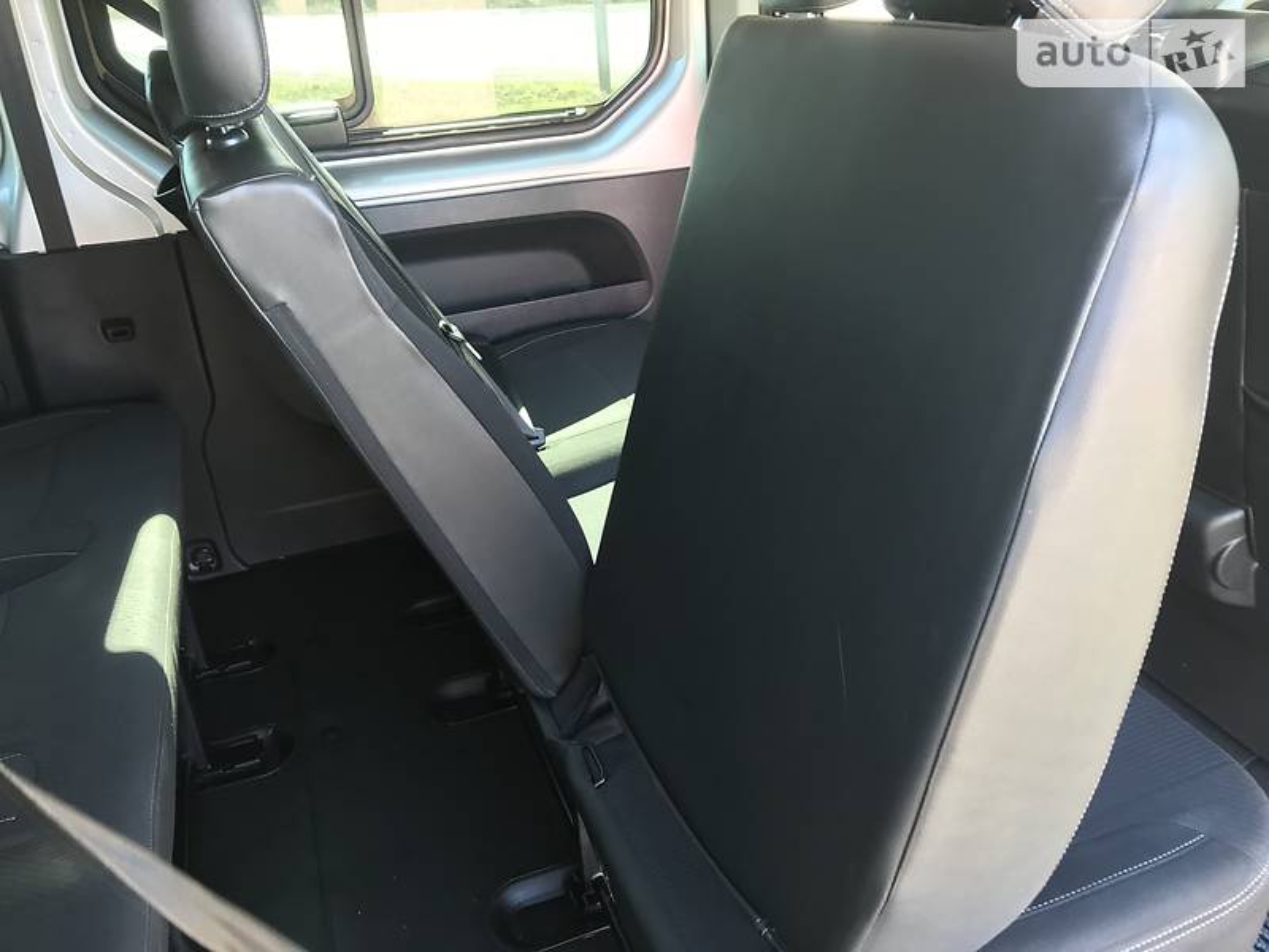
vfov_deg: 49.7
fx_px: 1026
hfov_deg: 63.4
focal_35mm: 28
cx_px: 634
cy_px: 476
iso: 64
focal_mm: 4
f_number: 1.8
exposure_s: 1/45
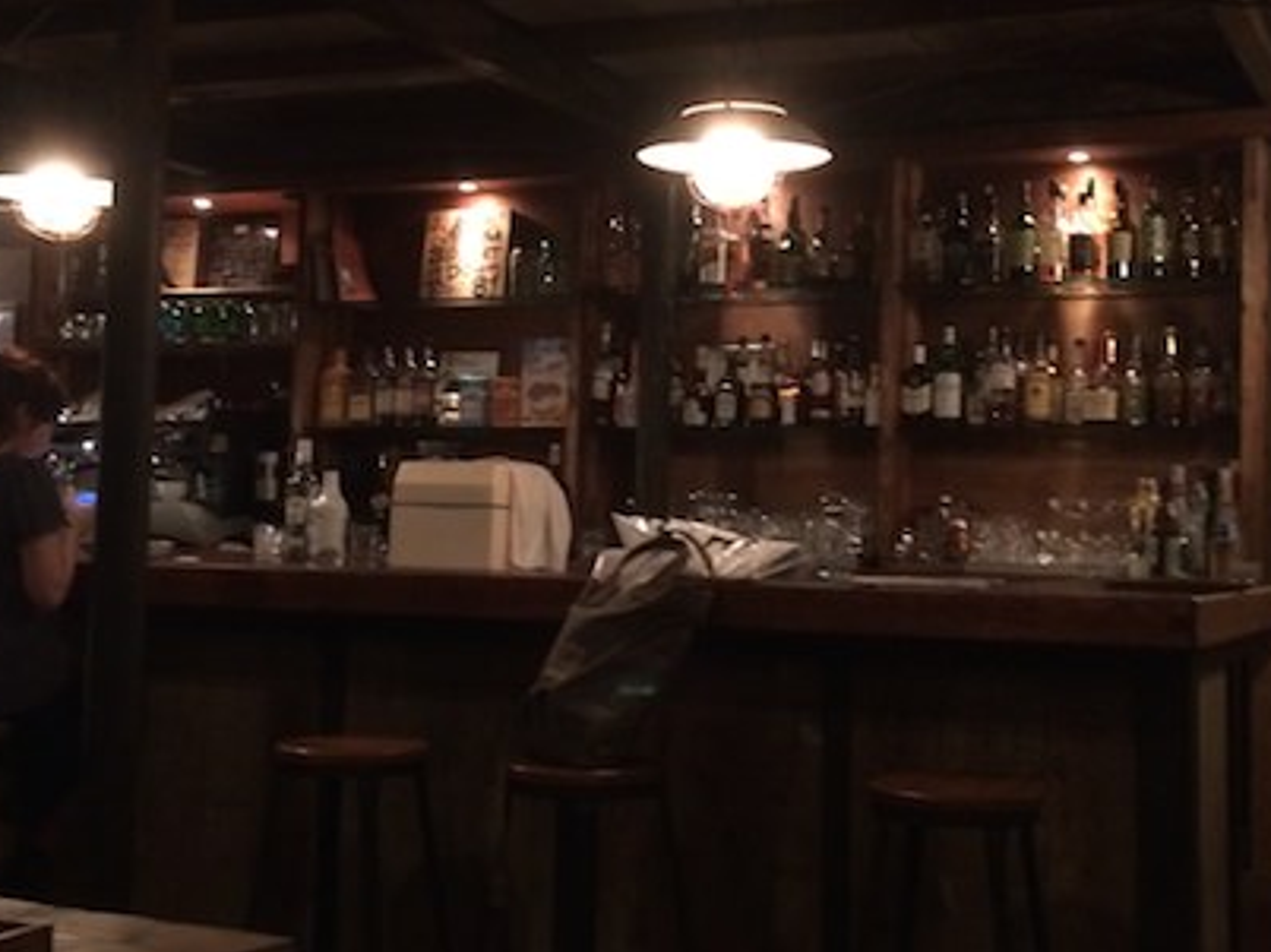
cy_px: 399
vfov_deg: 27.0
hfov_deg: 35.5
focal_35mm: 54
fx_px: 1982
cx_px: 691
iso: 320
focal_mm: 4.12
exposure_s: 1/15
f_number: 2.2
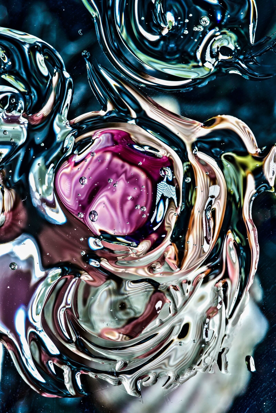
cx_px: 138
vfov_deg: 33.4
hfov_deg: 22.6
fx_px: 689
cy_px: 206
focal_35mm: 60
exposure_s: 1/15
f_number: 22
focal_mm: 60
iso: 500
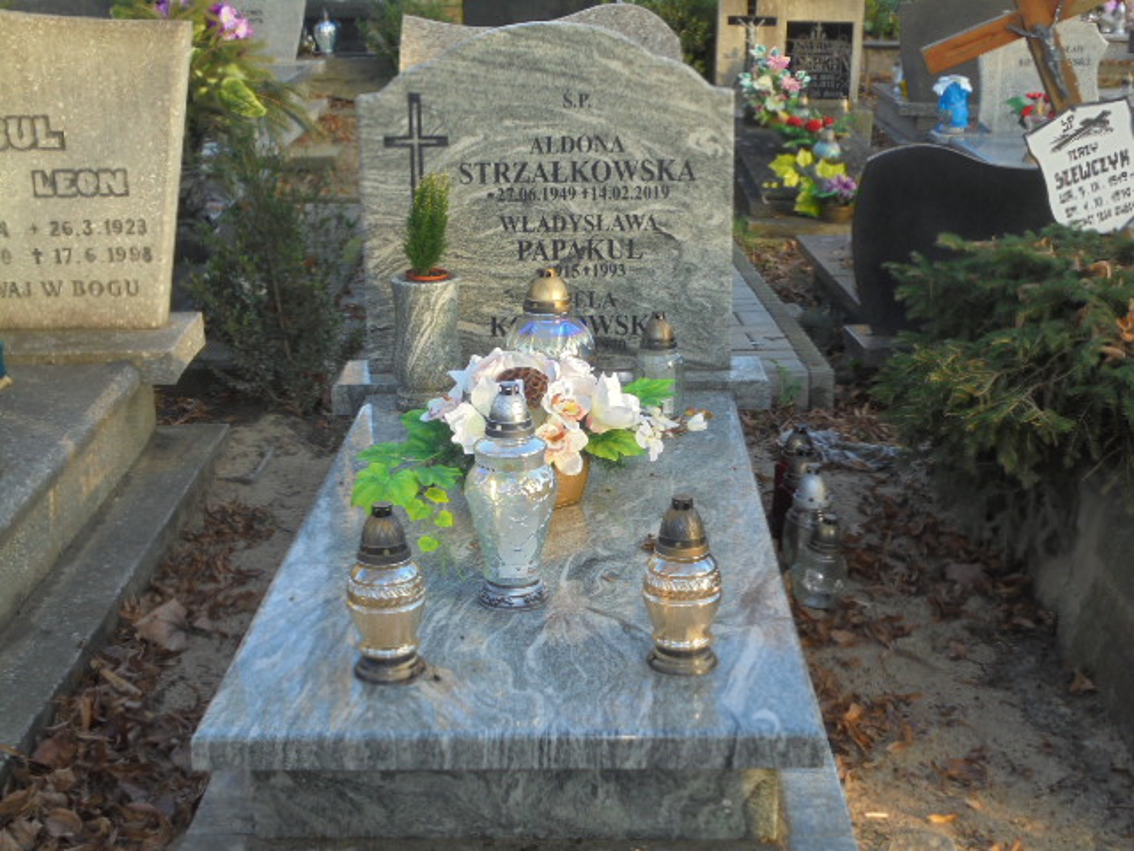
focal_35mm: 49
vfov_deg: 29.7
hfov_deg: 38.9
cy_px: 426
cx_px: 567
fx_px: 1605
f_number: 4.8
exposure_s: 1/50
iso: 100
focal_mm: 8.9
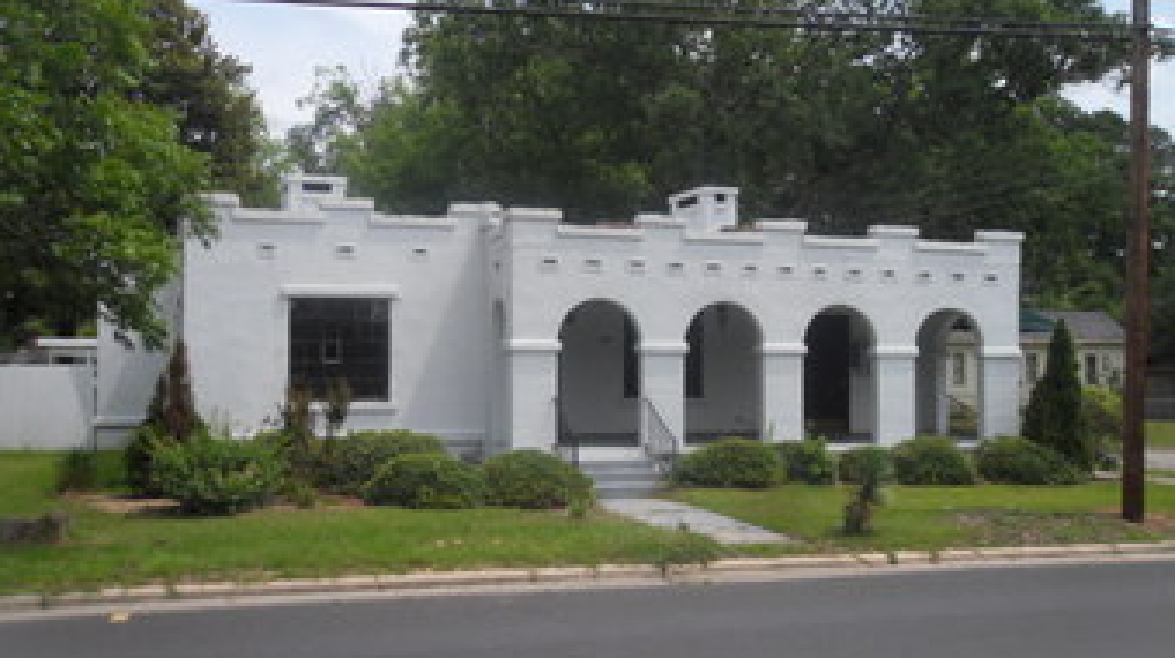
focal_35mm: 39
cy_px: 298
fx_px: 1214
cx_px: 586
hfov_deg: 51.6
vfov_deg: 30.3
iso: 80
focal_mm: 6.3
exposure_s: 1/250
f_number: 8.2
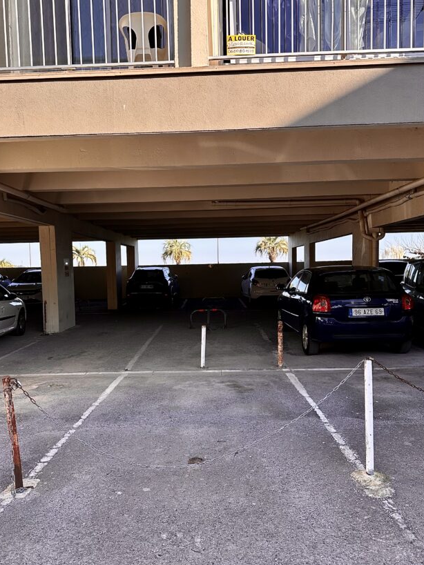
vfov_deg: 59.9
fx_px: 490
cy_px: 298
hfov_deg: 46.7
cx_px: 191
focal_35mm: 30
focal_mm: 6.86
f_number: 1.78
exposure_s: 1/1241
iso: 80
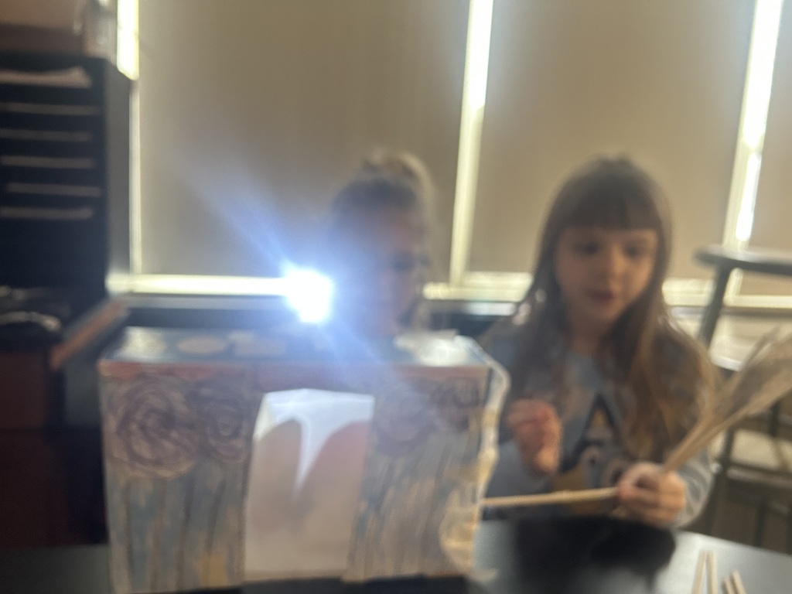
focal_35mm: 26
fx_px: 595
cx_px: 396
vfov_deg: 53.1
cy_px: 297
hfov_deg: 67.3
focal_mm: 5.7
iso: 250
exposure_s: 1/60
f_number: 1.5
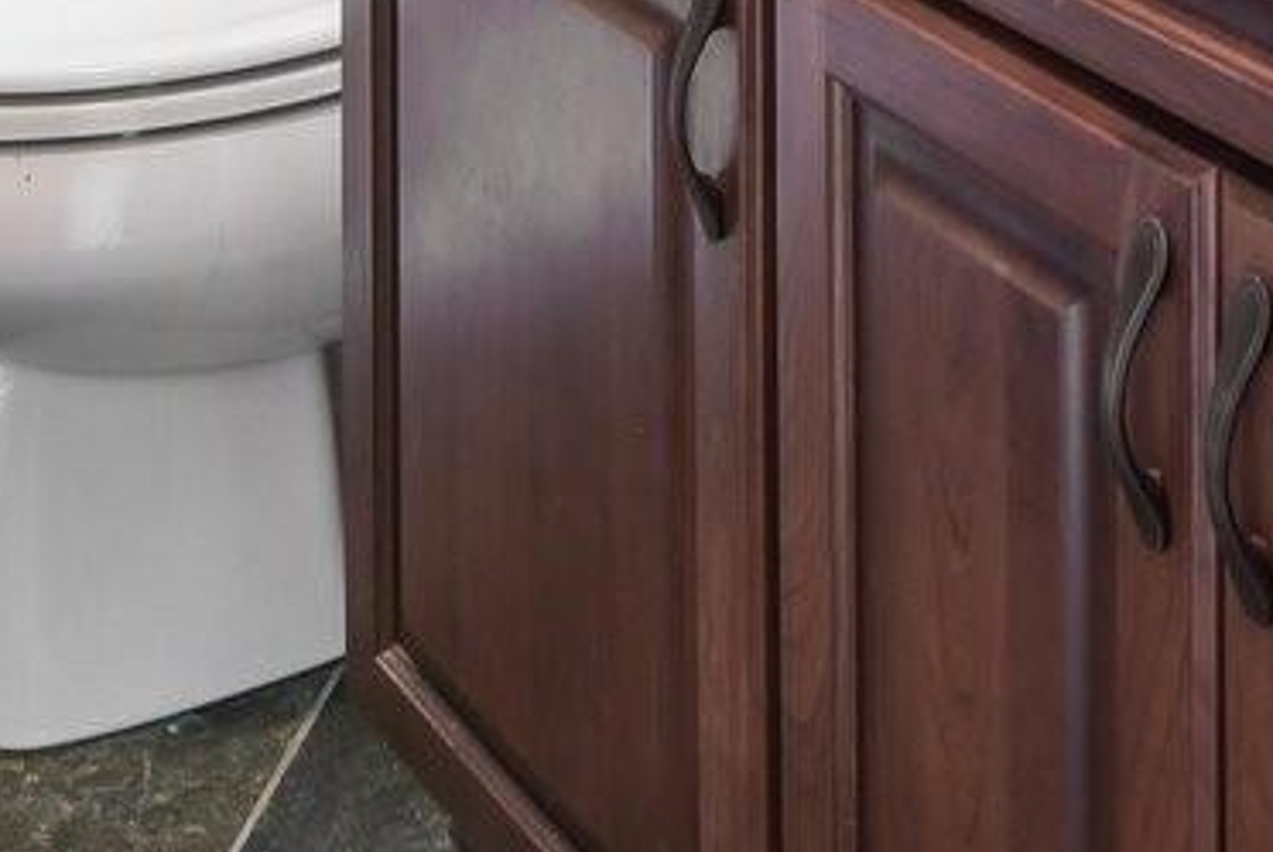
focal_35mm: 77
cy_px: -1189
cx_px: 1191
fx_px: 2726
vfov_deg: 13.3
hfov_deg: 25.3
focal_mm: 14
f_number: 8
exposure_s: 1/4
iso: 200
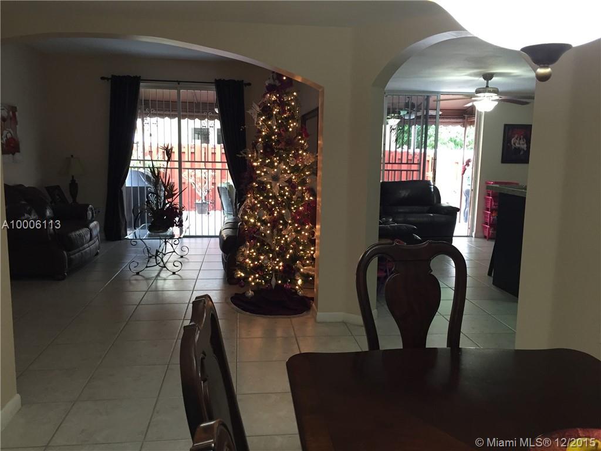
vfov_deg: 48.2
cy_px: 226
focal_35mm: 29
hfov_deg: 61.7
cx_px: 300
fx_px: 503
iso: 100
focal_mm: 4.15
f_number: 2.2
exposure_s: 1/30
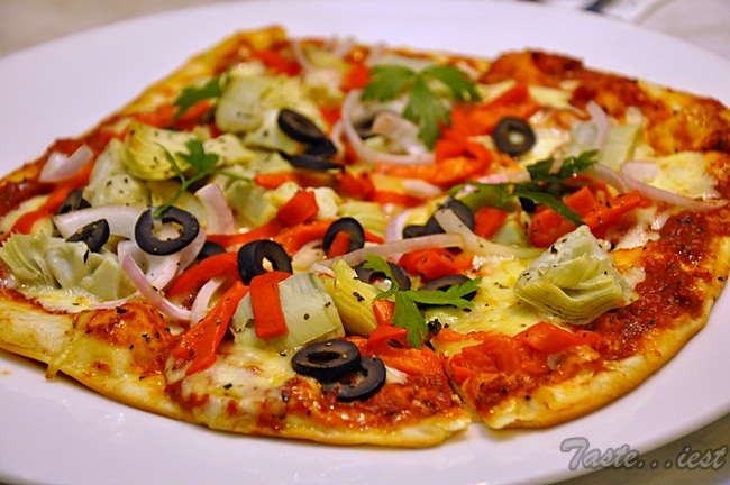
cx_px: 365
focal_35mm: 99
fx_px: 2005
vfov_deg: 13.8
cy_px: 242
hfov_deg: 20.6
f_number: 5.3
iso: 2000
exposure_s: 1/60
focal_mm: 66
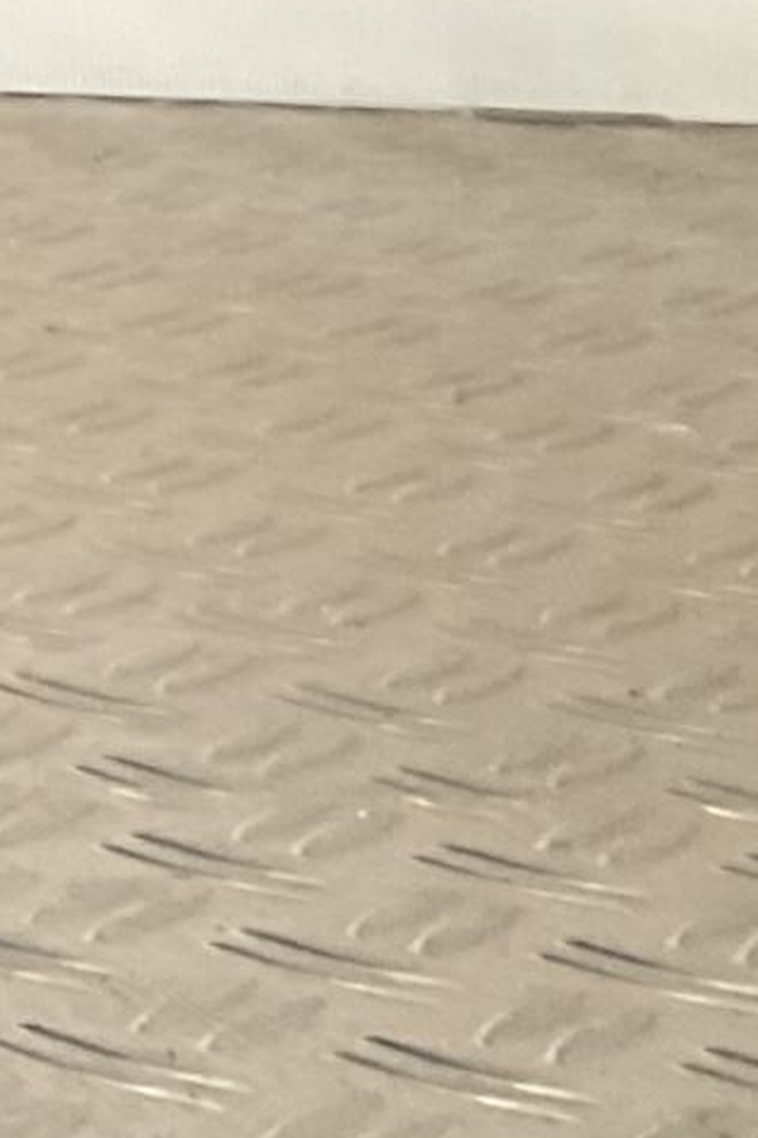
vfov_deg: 12.5
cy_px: 168
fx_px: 5148
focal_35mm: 163
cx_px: -1948
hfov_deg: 7.0
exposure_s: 1/50
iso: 80
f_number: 1.8
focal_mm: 3
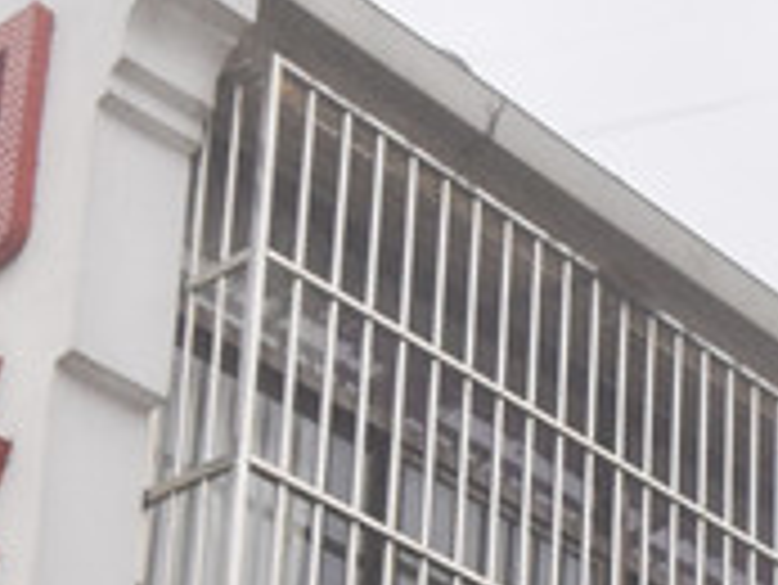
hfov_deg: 15.1
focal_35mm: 126
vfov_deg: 11.0
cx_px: 904
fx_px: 2834
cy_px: 1030
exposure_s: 1/250
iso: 400
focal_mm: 14
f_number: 10
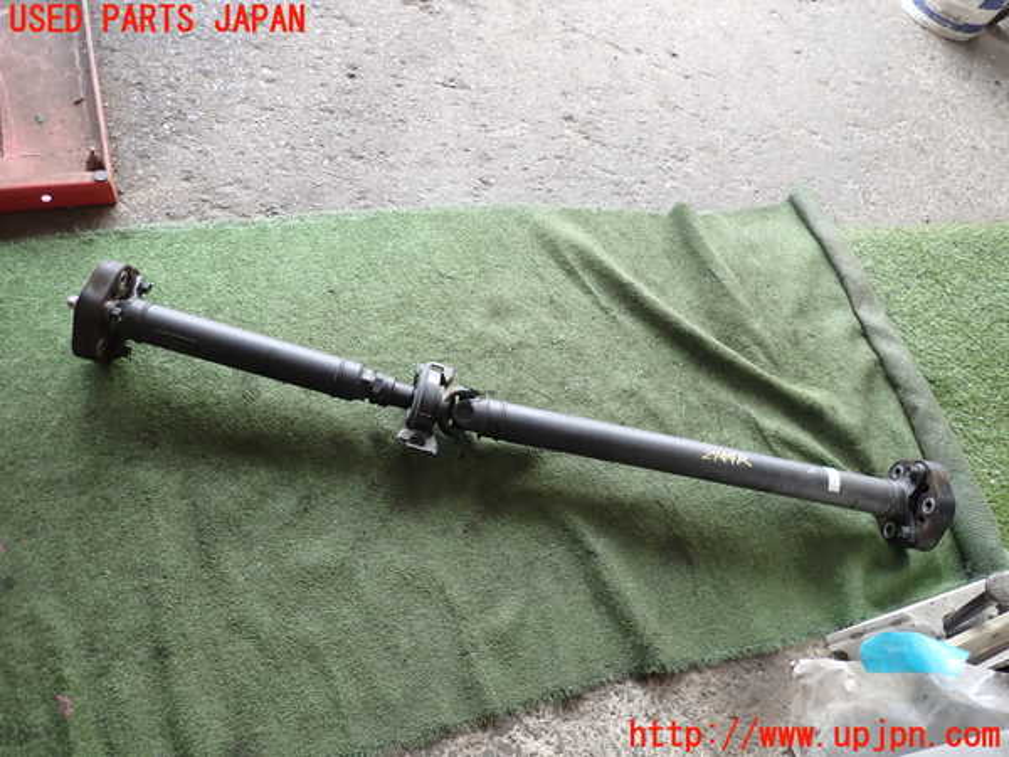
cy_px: 378
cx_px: 504
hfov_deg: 69.4
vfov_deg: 54.9
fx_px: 729
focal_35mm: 25
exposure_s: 1/80
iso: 100
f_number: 2
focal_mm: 4.5
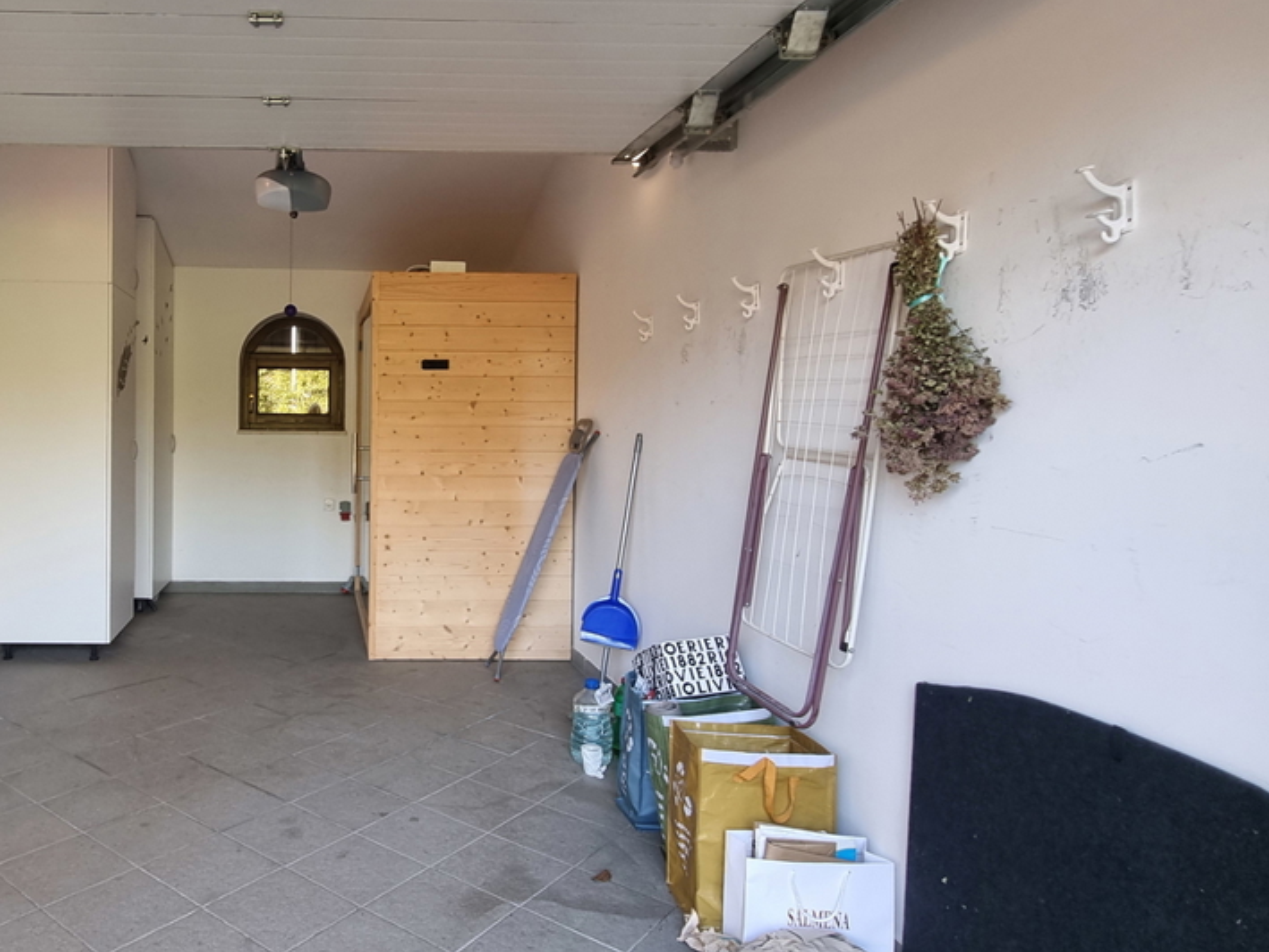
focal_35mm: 22
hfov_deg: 72.1
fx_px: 807
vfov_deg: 60.9
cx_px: 347
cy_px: 422
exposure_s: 1/50
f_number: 2.2
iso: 100
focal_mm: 2.2
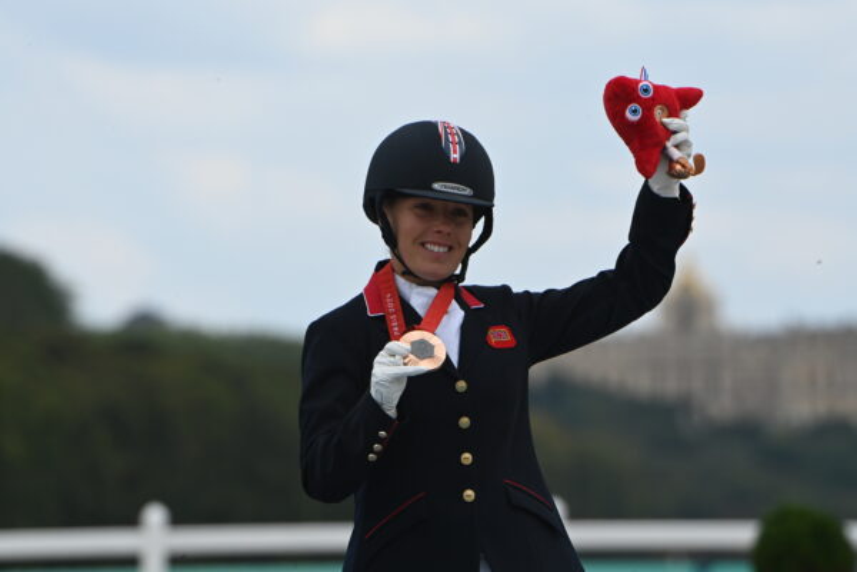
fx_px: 13330
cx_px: 428
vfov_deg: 2.5
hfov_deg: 3.7
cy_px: 286
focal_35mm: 560
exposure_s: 1/1000
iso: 1250
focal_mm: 560
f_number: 13
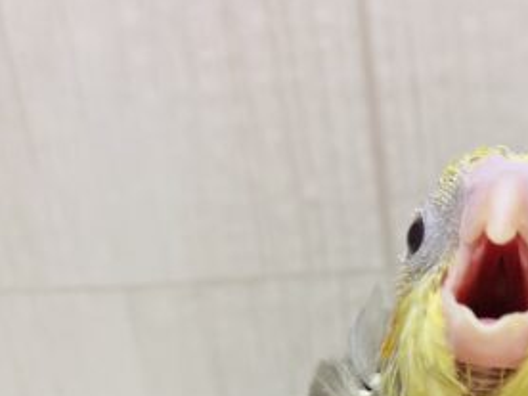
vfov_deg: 24.2
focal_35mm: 58
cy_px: 388
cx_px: 534
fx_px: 885
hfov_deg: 30.7
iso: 100
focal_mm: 4.25
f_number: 1.8
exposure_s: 1/100
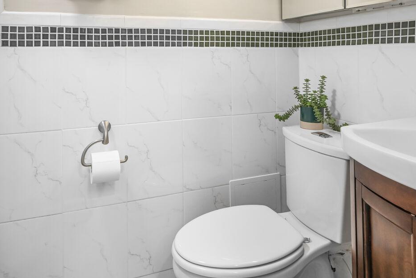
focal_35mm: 26
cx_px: 196
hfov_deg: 69.3
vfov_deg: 46.1
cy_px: 43
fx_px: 300
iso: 200
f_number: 9
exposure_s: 1/6
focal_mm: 14
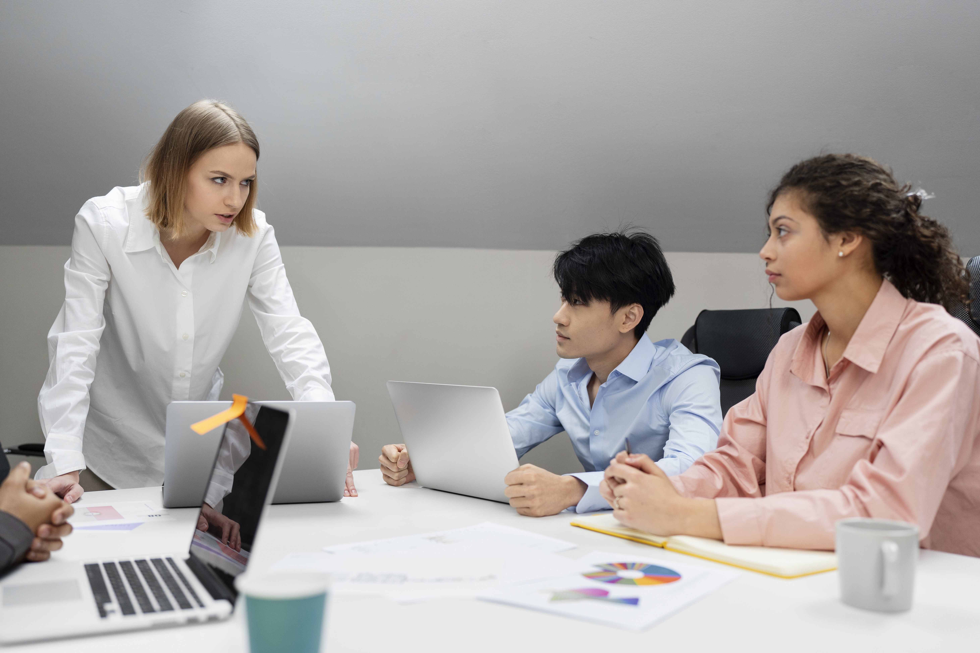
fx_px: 953
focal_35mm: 35
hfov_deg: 54.4
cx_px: 490
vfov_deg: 37.9
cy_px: 326
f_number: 2
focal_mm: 35
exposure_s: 1/320
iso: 640
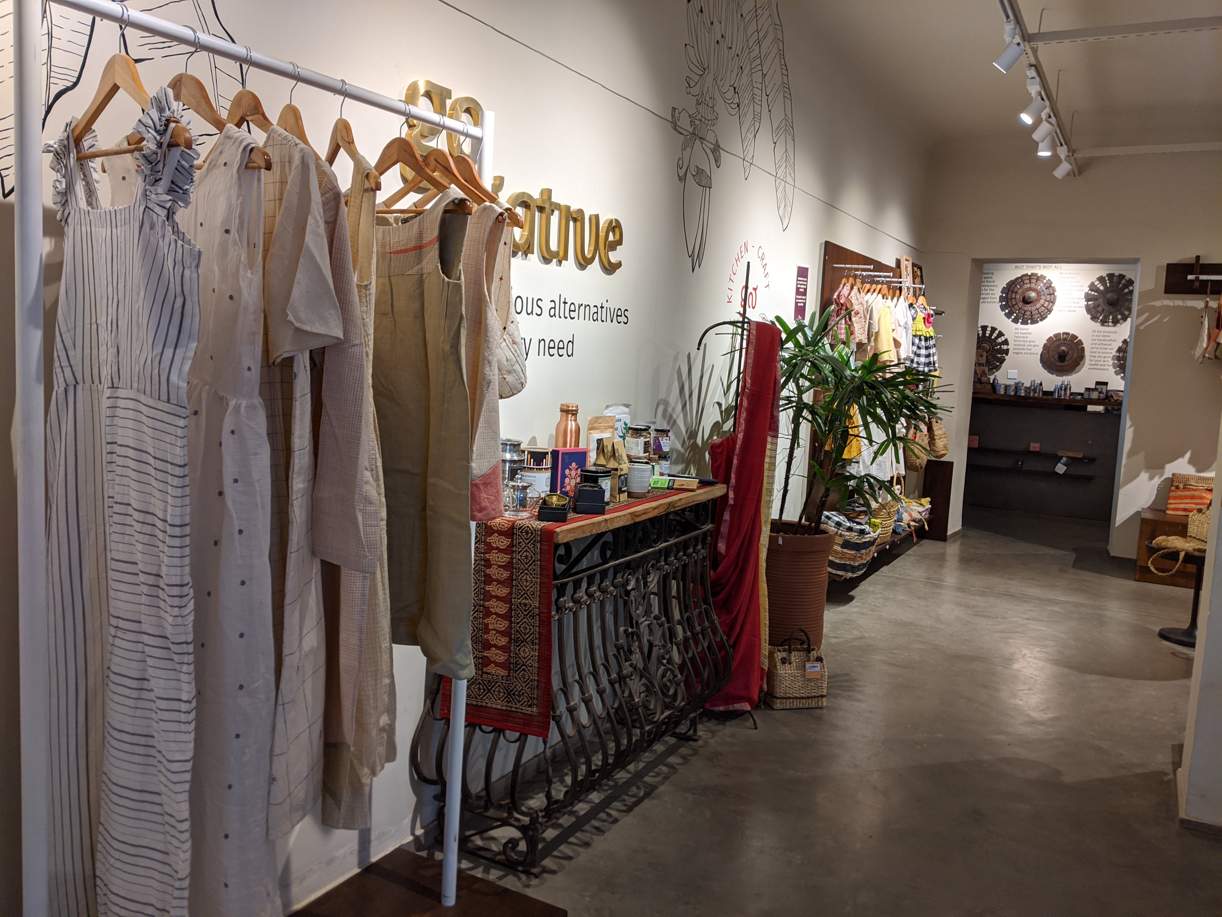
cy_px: 458
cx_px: 611
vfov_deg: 51.4
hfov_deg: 65.3
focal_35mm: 27
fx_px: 953
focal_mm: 4.44
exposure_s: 1/49.9
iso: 65
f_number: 1.8
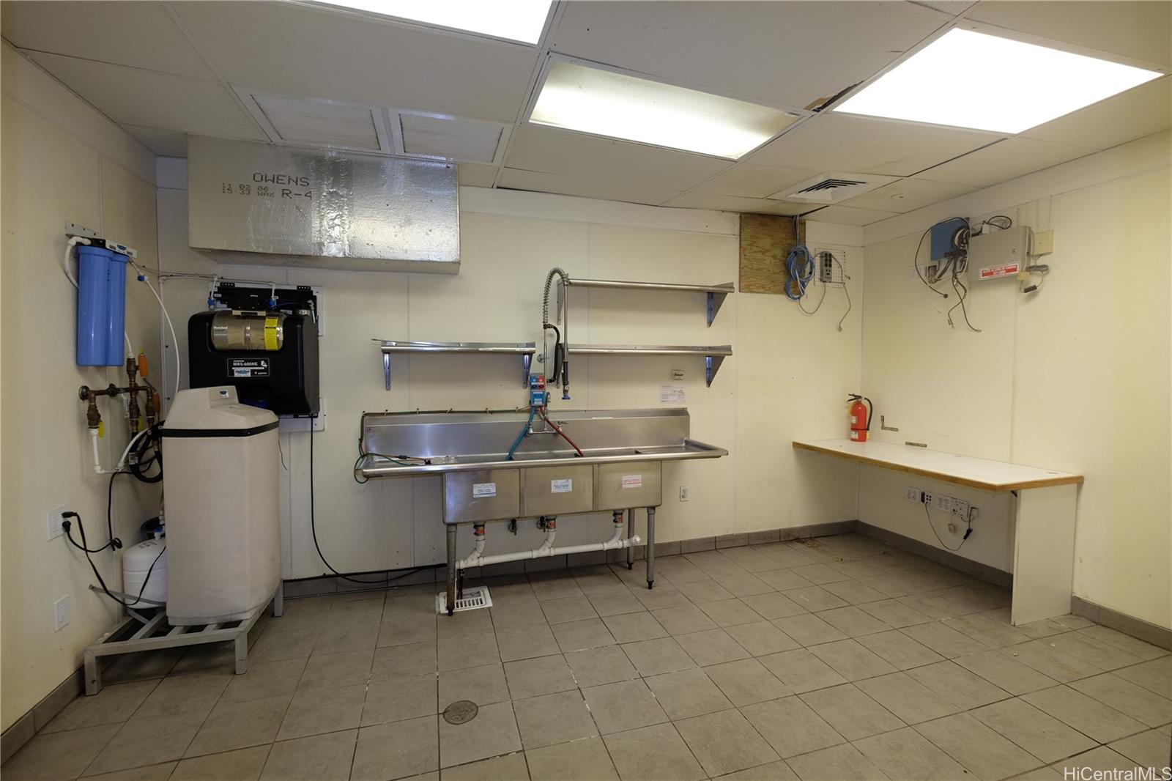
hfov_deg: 100.4
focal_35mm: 15
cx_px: 586
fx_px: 488
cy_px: 390
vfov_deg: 77.3
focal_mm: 10
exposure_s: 1/60
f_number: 4
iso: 500
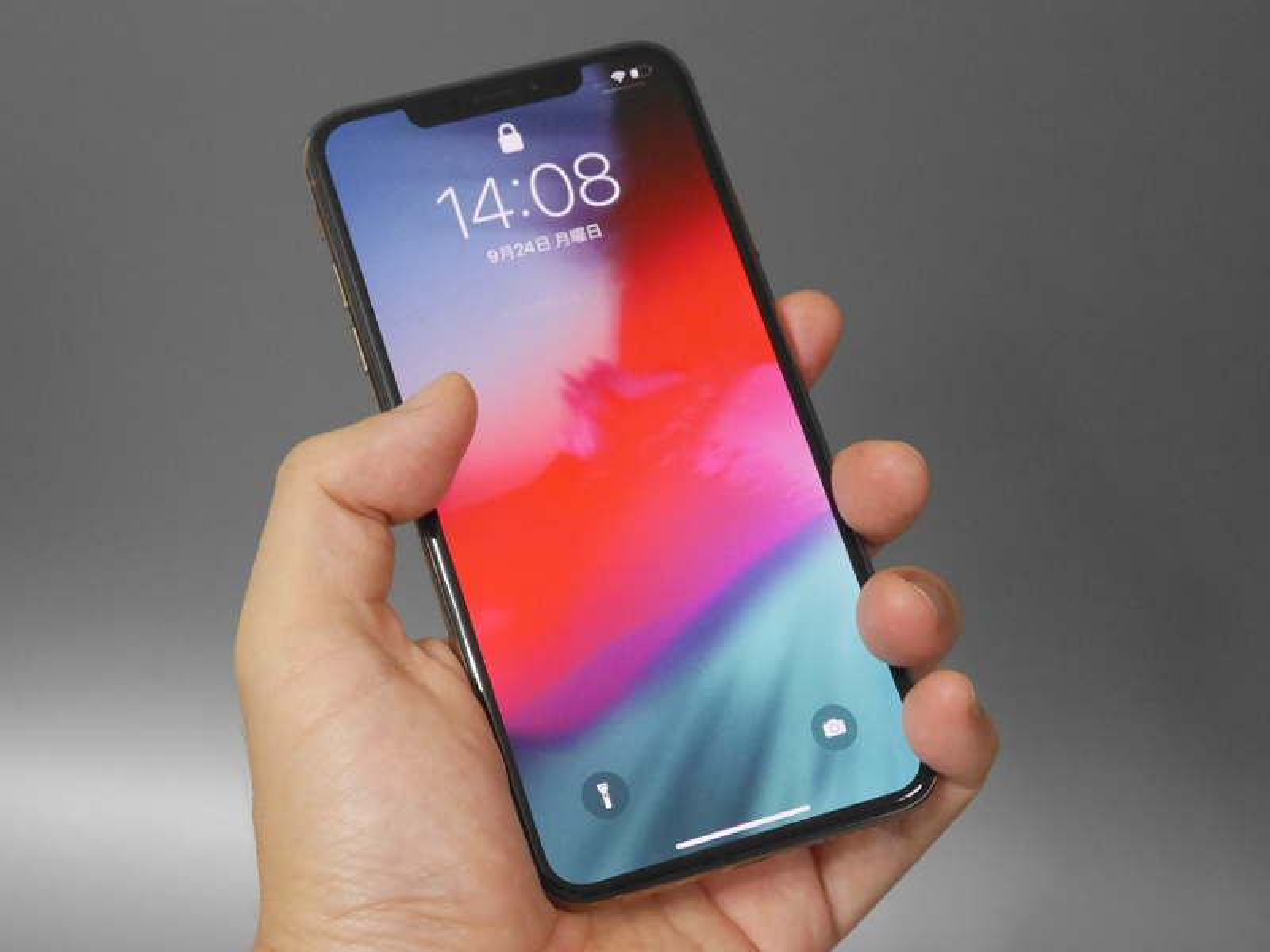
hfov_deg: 39.7
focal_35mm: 48
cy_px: 476
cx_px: 635
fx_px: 1761
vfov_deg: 30.3
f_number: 4.9
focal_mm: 24
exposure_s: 1/60
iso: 1250
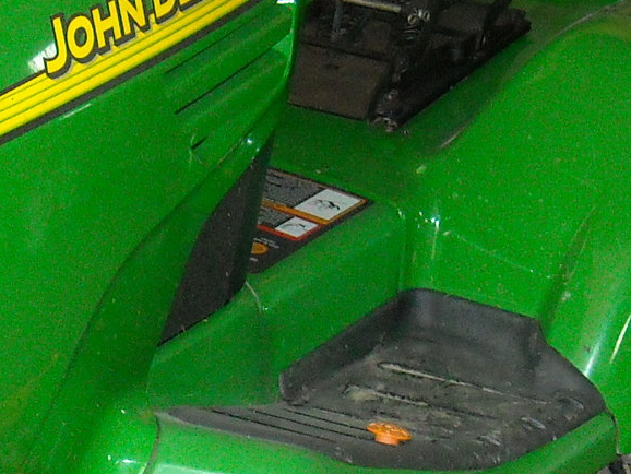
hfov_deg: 15.8
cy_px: 442
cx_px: 171
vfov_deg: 11.9
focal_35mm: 124
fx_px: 2261
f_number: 2.8
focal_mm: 5.7
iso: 400
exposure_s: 1/60
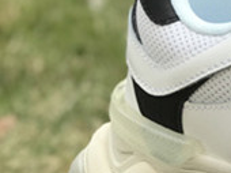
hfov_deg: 7.1
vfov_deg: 5.5
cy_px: -3
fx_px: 1793
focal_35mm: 269
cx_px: 500
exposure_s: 1/263
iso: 20
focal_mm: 6.6
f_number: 2.8
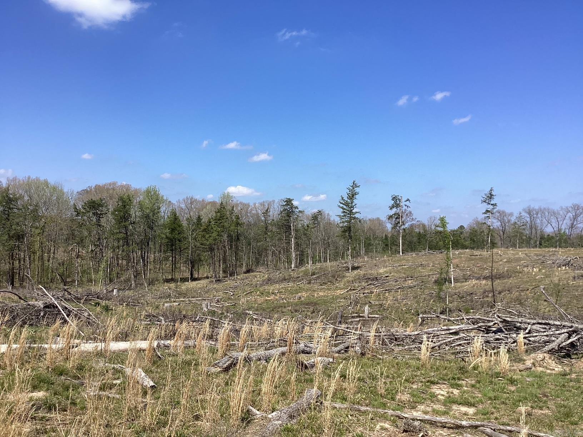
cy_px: 218
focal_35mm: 31
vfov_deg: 45.4
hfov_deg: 58.4
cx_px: 292
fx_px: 522
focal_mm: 3.3
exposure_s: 1/1381
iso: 25
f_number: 2.4
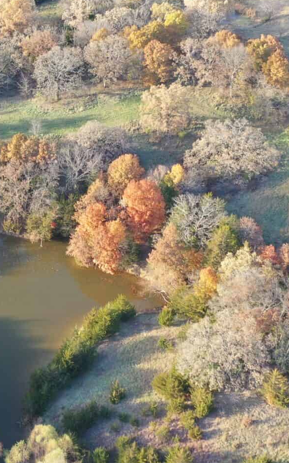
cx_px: 3
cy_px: 170
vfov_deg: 26.4
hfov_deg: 16.4
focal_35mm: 78
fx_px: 984
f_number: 4
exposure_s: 1/80
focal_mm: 10.26
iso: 100
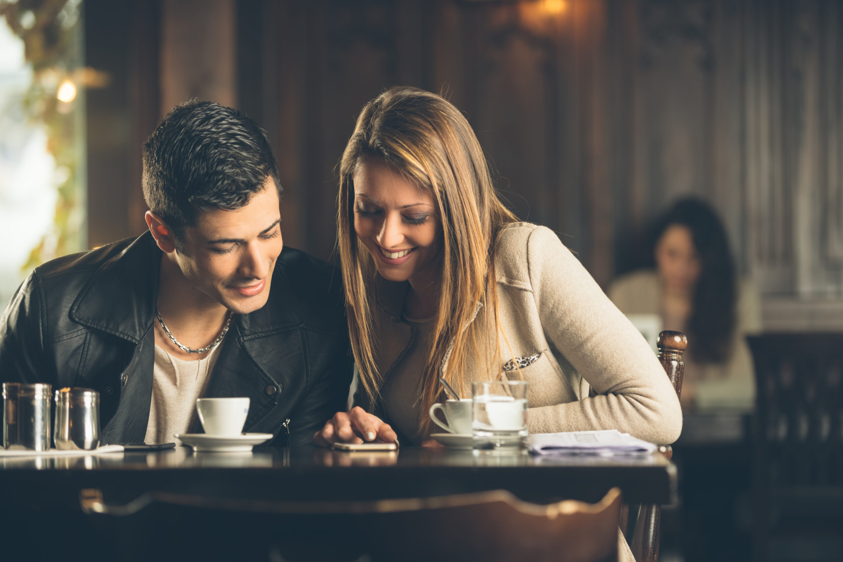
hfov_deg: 18.6
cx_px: 422
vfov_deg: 12.5
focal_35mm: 110
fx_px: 2577
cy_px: 281
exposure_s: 1/125
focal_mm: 110
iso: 160
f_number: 3.2
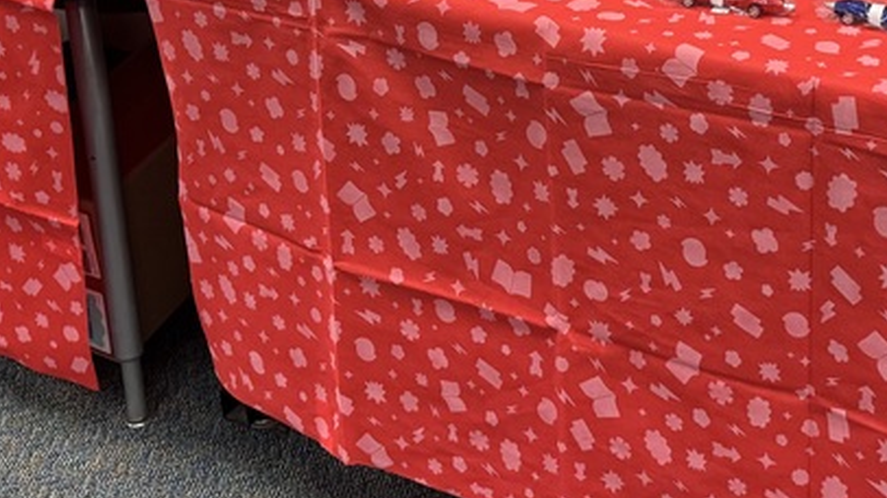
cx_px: 533
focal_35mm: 66
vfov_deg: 17.4
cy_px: -90
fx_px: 1552
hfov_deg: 31.8
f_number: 1.78
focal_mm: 6.76
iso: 250
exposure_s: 1/60
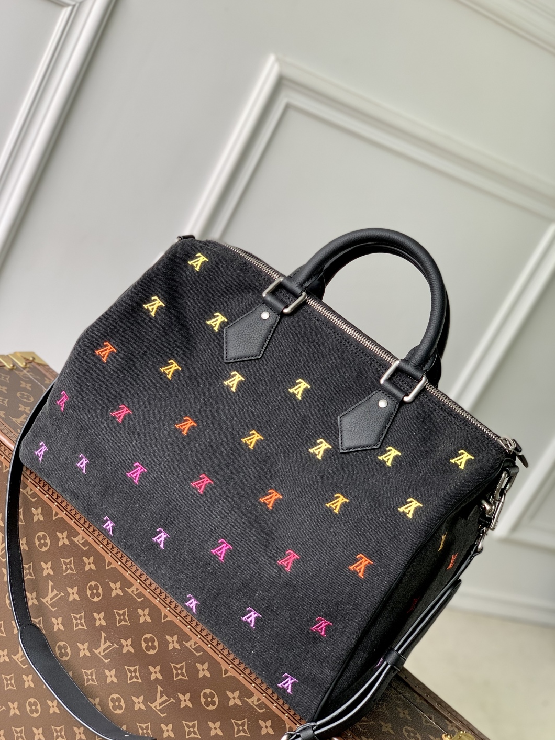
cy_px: 368
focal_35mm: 53
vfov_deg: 36.2
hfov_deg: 27.5
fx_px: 1133
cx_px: 274
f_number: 2.4
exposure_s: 1/122
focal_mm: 6
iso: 32
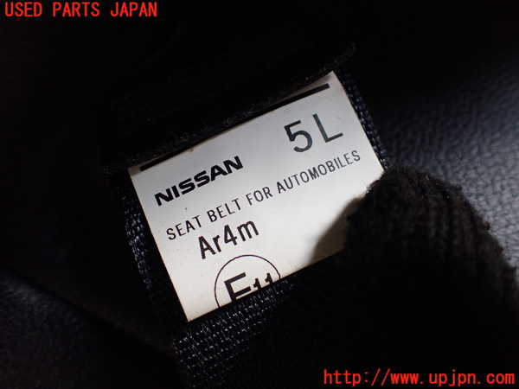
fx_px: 450
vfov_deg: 46.8
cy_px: 194
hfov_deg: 60.0
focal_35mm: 30
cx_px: 260
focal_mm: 5.4
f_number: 2.3
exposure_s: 1/125
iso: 500
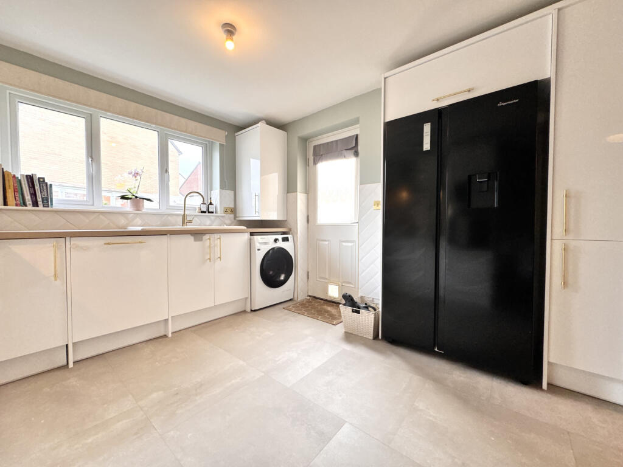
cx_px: 312
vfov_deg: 85.7
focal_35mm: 14
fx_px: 252
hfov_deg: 102.1
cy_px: 234
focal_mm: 2.22
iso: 125
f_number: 2.2
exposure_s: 1/100
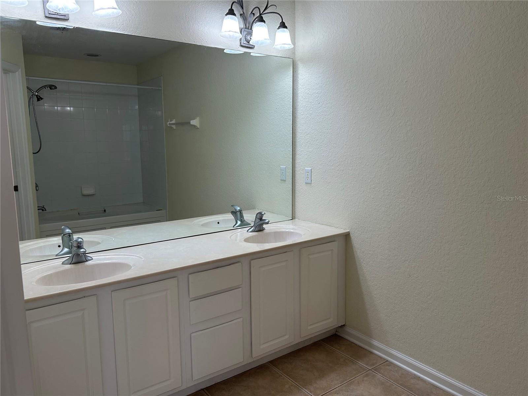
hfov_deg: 67.3
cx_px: 264
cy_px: 198
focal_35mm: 26
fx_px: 397
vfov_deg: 53.1
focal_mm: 5.7
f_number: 1.5
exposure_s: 1/120
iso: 64
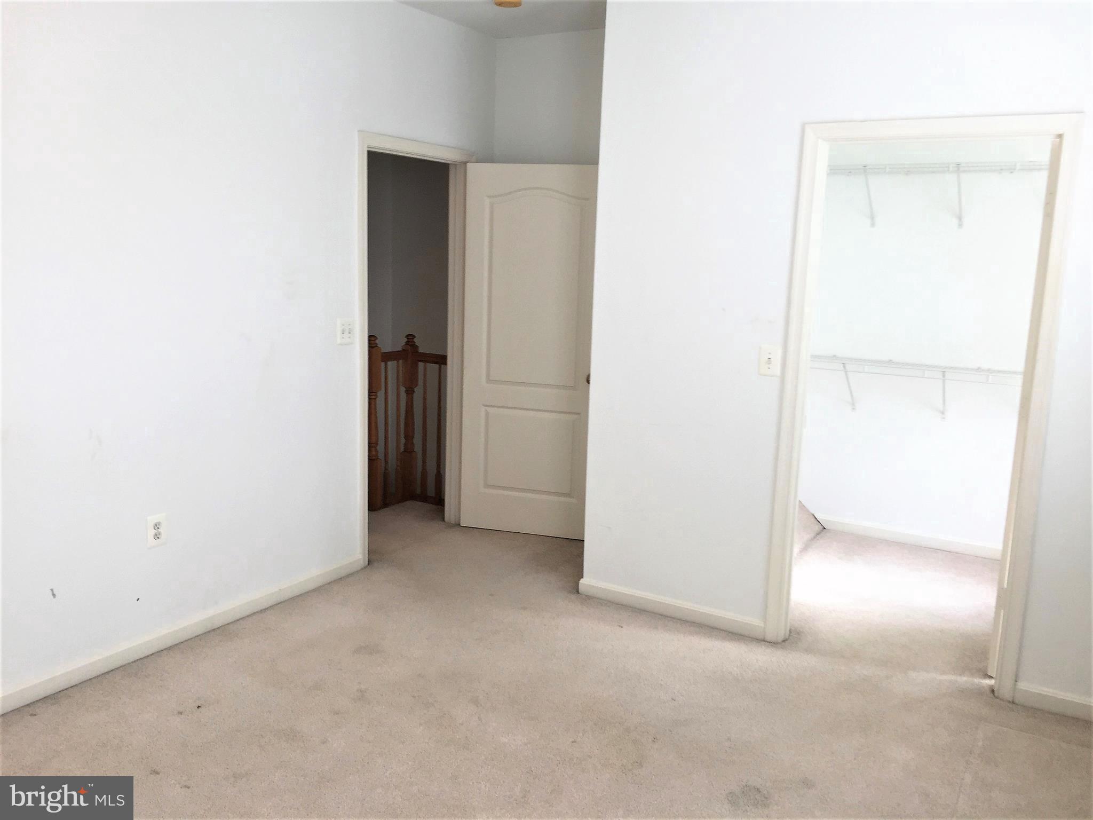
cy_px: 410
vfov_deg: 48.2
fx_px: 916
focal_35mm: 29
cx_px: 546
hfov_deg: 61.7
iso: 32
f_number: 2.2
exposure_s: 1/60
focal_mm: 4.15
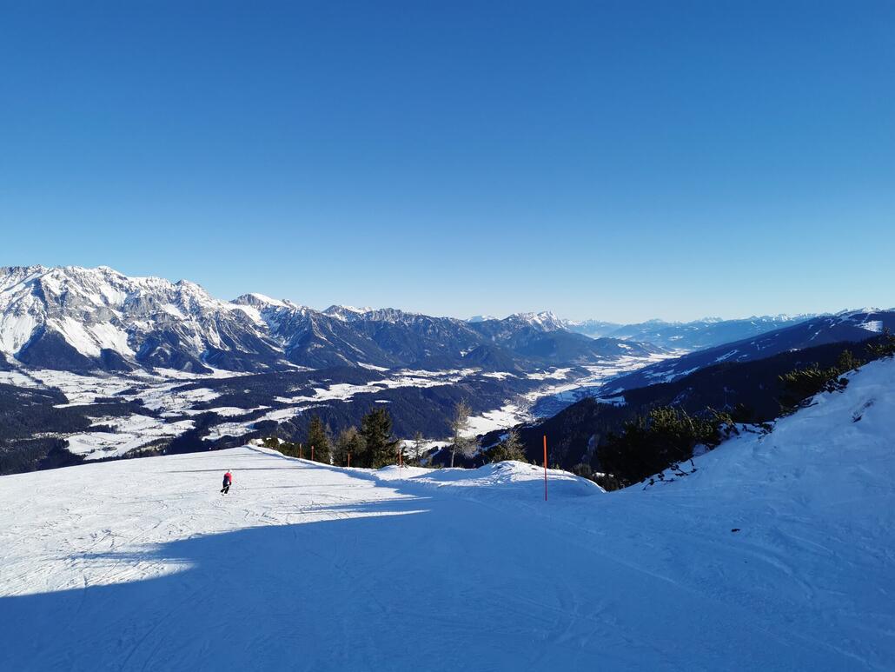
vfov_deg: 51.4
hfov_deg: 65.3
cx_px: 448
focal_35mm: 27
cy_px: 336
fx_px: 698
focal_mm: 5.58
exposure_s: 1/4000
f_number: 1.8
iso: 50
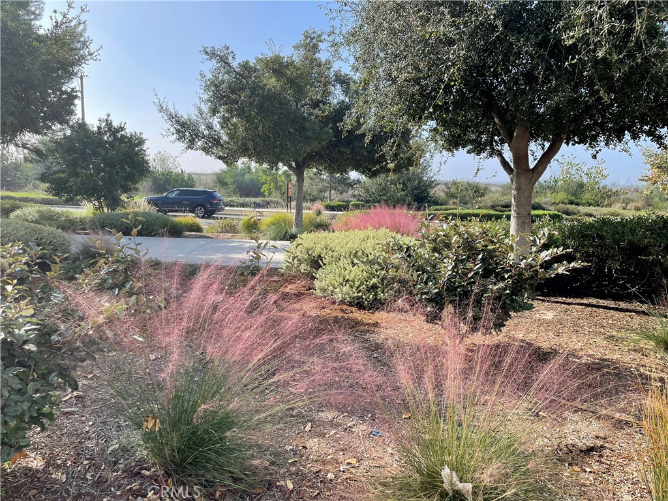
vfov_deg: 53.1
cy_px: 250
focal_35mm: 26
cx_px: 334
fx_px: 502
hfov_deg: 67.3
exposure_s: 1/1770
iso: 32
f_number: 1.6
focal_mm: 4.2
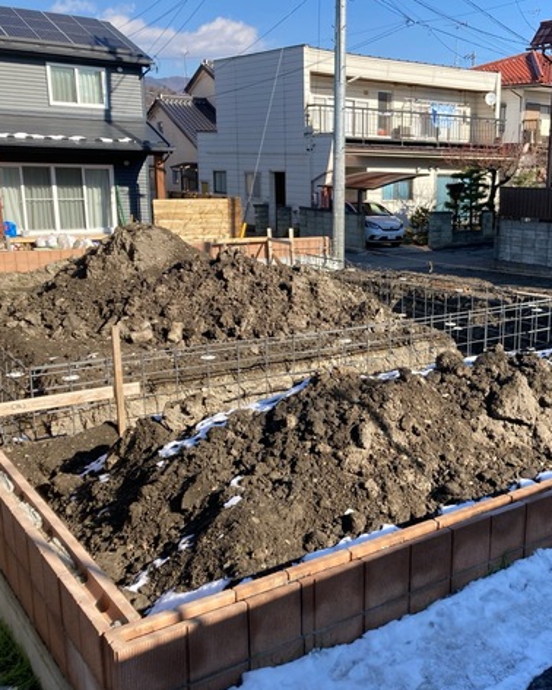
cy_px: 347
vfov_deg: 49.1
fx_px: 756
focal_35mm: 37
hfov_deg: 39.0
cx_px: 416
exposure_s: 1/934
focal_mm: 3.99
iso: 20
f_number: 1.8
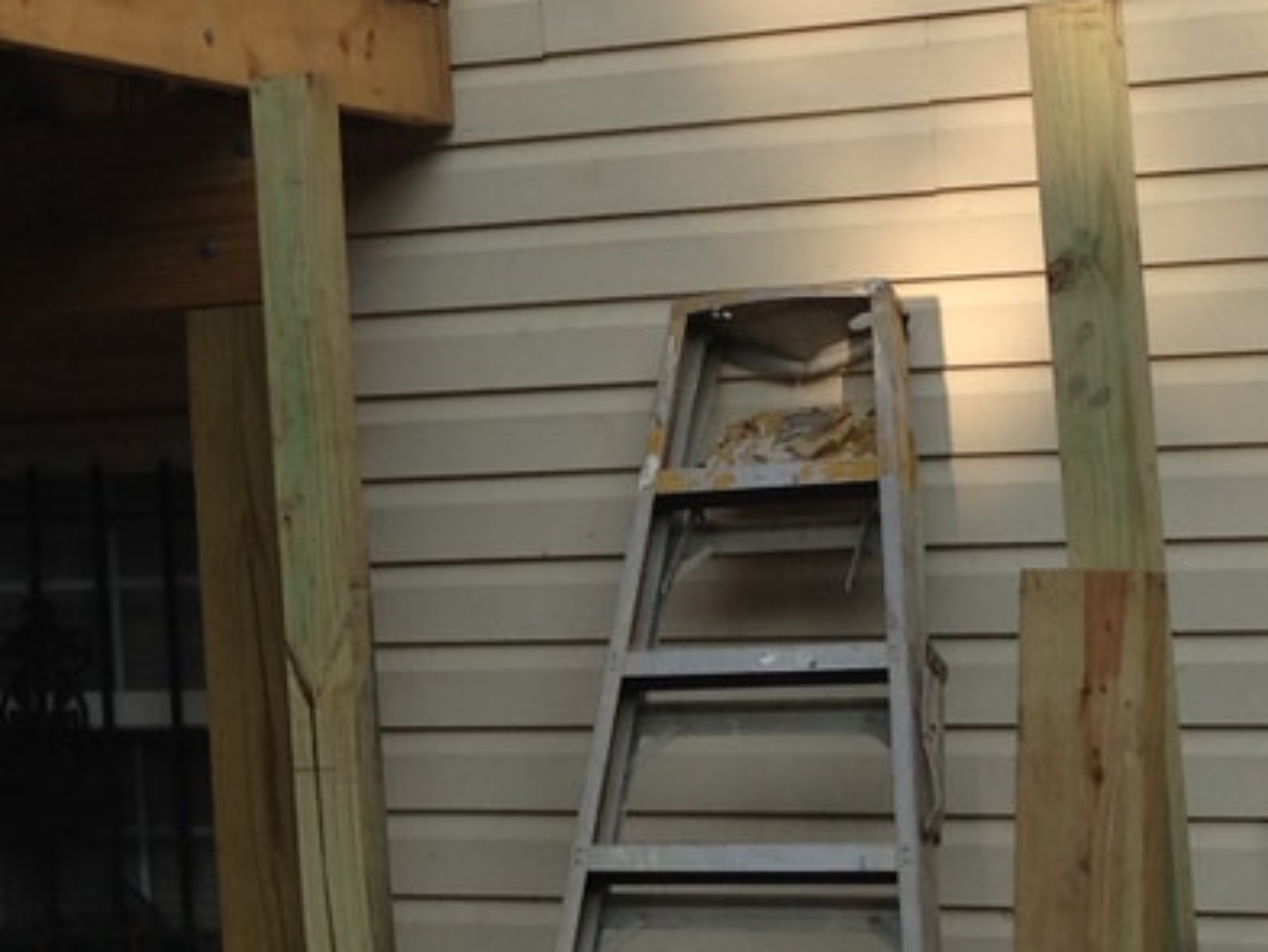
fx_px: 4104
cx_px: -302
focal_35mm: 112
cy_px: 168
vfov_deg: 13.2
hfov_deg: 16.7
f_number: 2.4
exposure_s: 1/695
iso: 50
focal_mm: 4.12
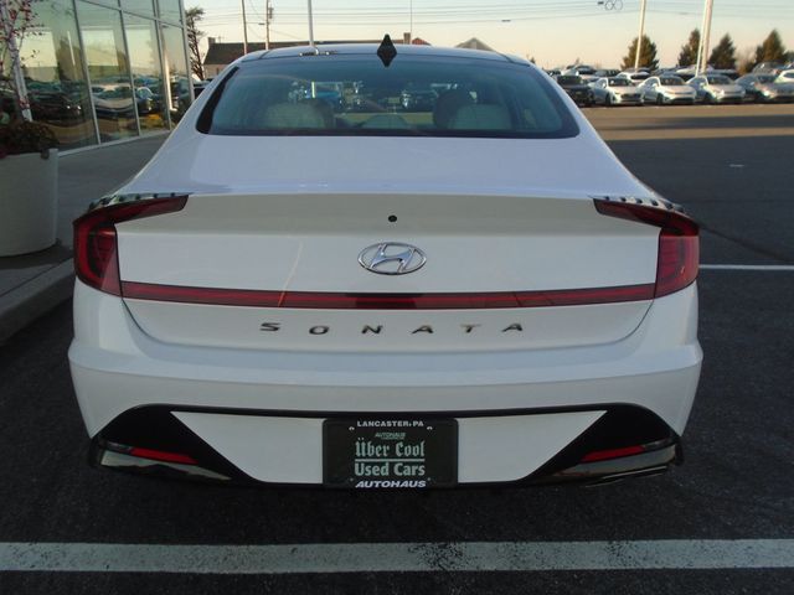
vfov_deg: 53.1
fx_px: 596
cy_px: 298
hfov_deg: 67.3
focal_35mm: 26
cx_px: 397
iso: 100
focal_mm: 4.6
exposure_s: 1/500
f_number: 3.2
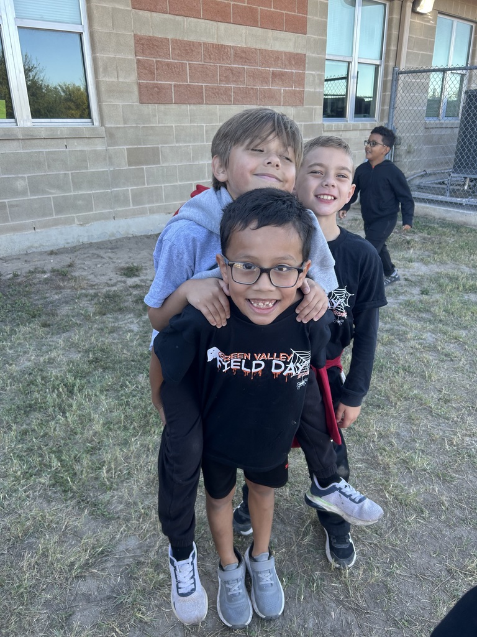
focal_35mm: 26
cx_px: 238
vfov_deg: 67.3
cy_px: 318
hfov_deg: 53.1
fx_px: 478
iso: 40
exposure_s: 1/245
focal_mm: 5.7
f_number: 1.5
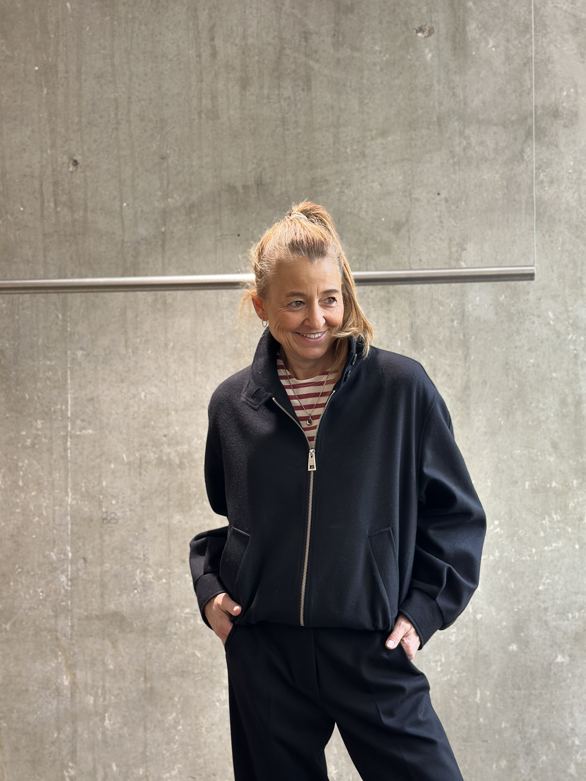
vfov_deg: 39.7
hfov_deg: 30.3
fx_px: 1083
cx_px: 293
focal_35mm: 48
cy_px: 390
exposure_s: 1/85
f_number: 1.78
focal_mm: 6.86
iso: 125
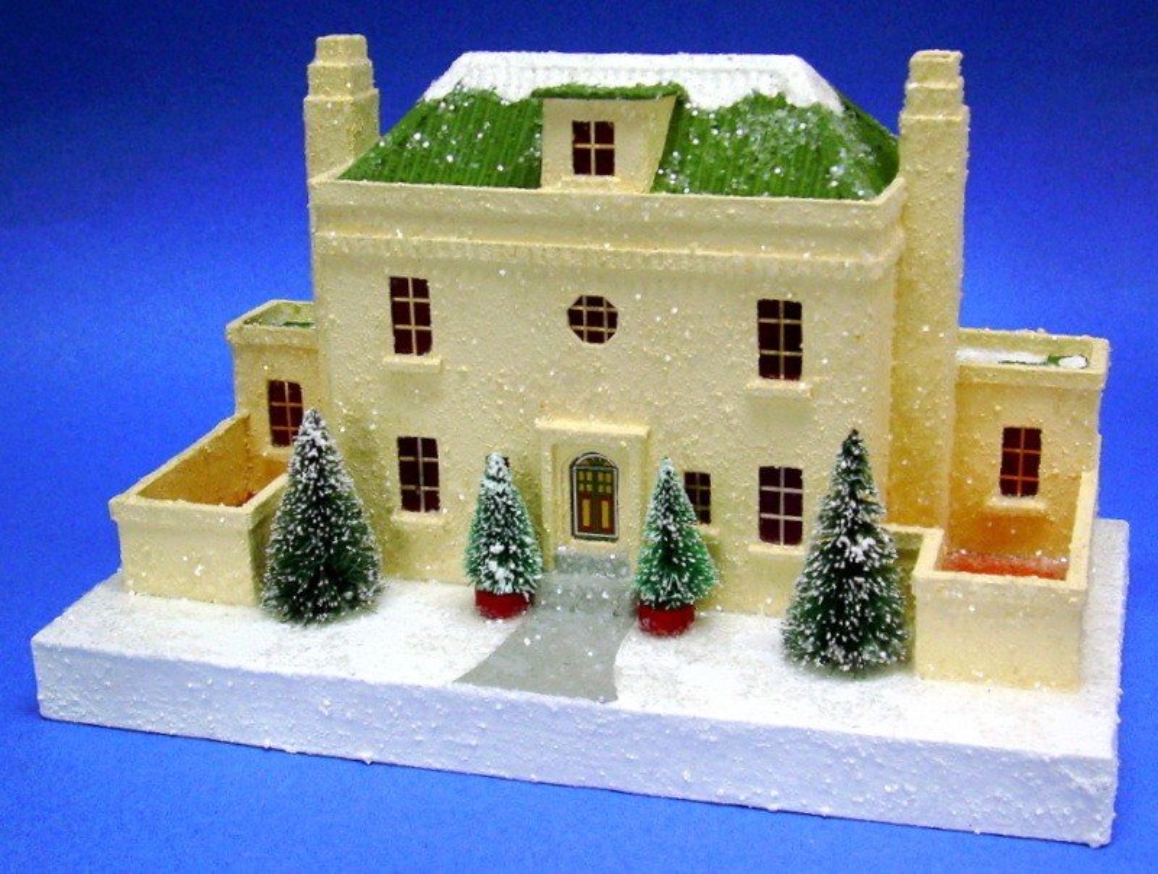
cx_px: 579
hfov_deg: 38.1
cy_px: 437
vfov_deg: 29.2
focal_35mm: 50
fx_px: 1677
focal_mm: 8.3
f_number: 3.1
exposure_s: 1/50.4
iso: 50
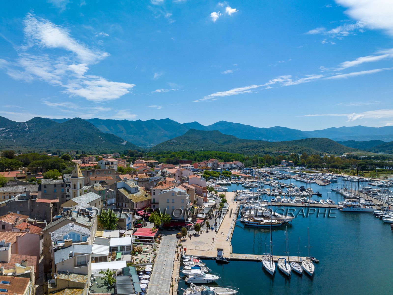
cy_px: 148
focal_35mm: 24
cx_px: 196
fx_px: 272
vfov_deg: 56.8
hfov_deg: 71.6
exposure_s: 1/240
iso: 100
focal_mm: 12.3
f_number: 11
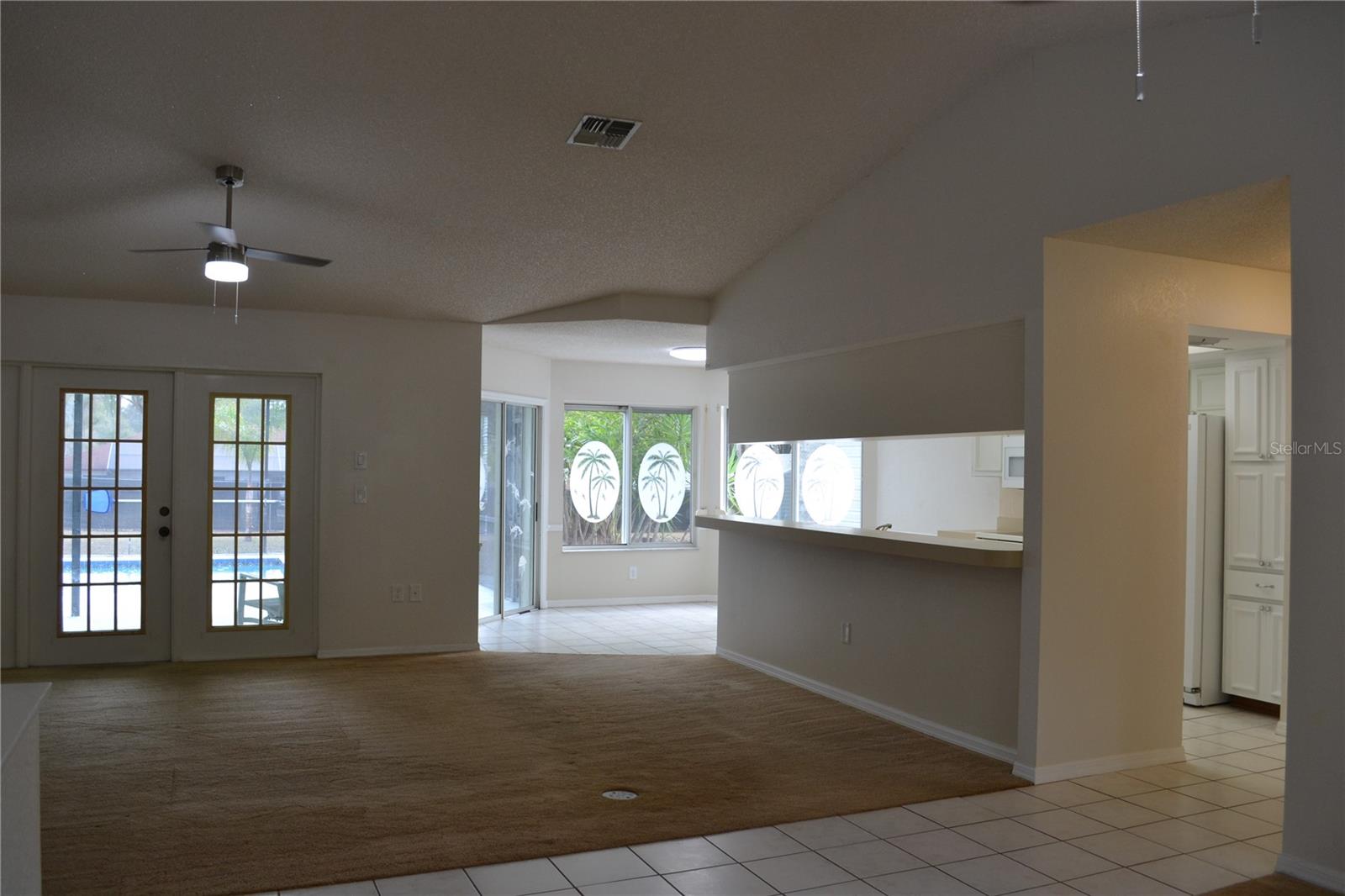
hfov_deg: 67.4
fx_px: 1008
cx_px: 672
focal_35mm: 27
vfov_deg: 47.9
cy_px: 448
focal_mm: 18
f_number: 5
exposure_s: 1/100
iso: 400
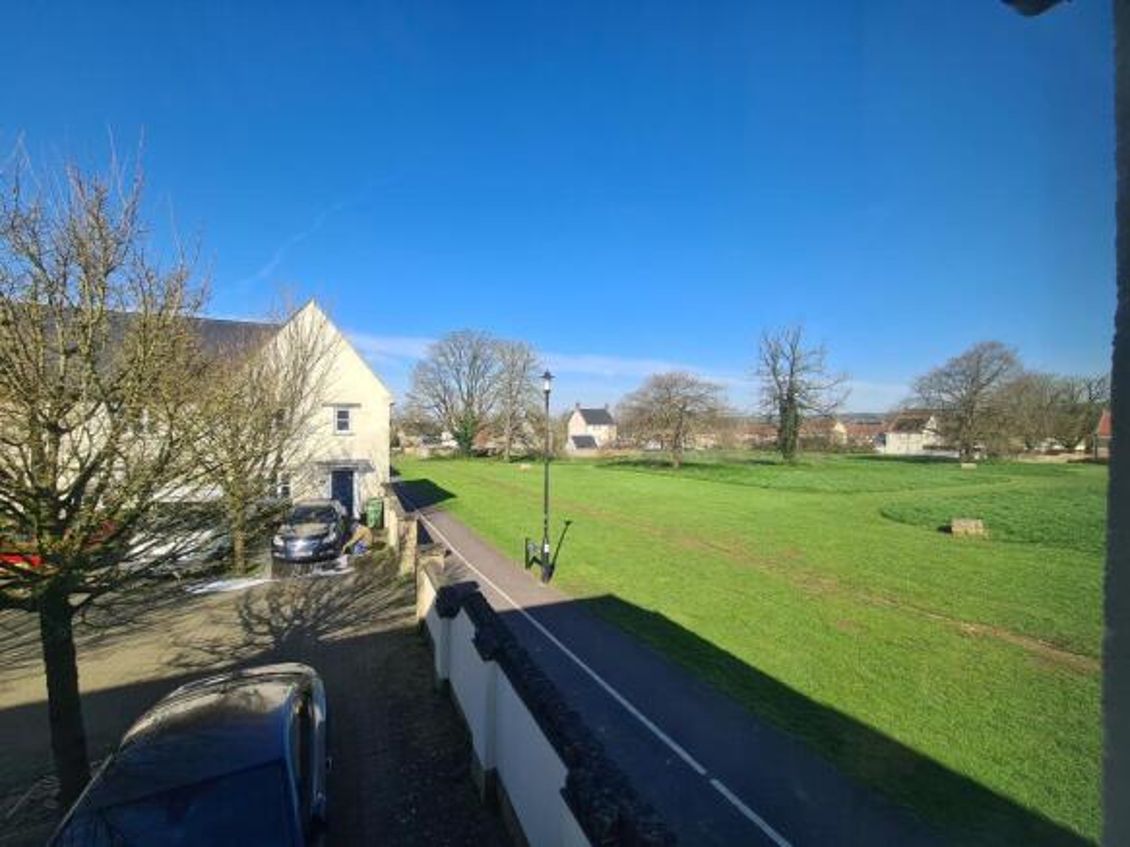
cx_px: 565
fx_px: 424
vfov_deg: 89.9
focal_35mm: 13
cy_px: 424
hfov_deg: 106.2
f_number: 2.2
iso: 64
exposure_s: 1/1268
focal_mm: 2.22
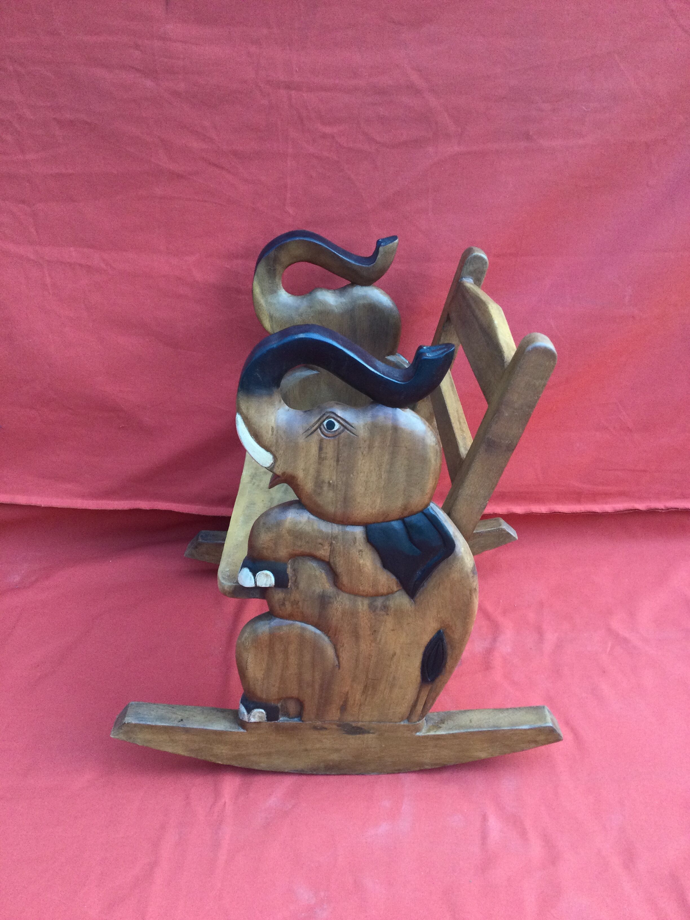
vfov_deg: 58.4
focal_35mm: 31
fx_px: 824
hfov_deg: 45.4
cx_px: 345
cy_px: 460
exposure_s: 1/33
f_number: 2.4
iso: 50
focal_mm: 3.3
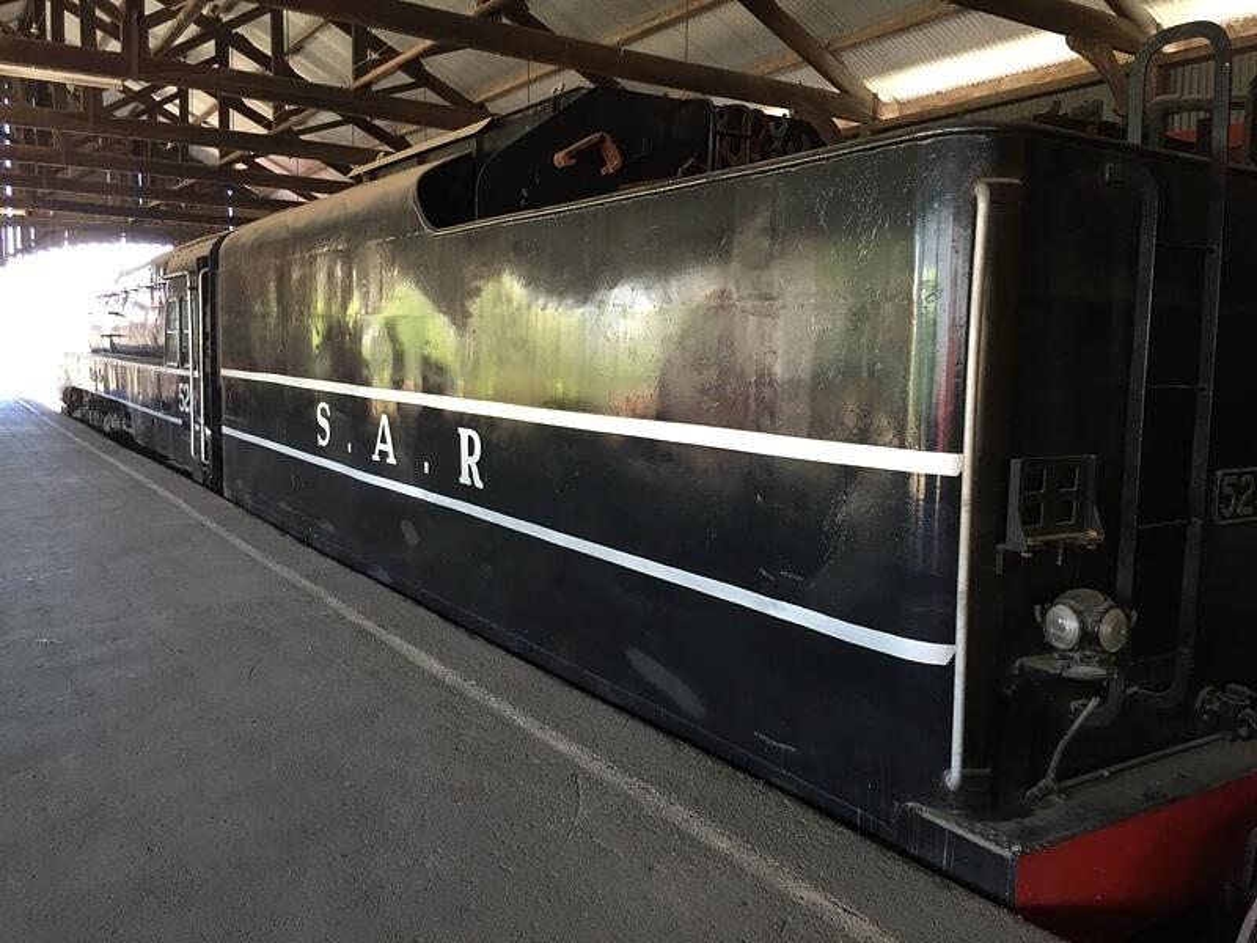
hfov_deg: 61.7
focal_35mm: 29
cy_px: 472
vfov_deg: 48.2
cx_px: 628
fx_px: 1053
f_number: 2.2
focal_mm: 4.15
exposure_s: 1/30
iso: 50
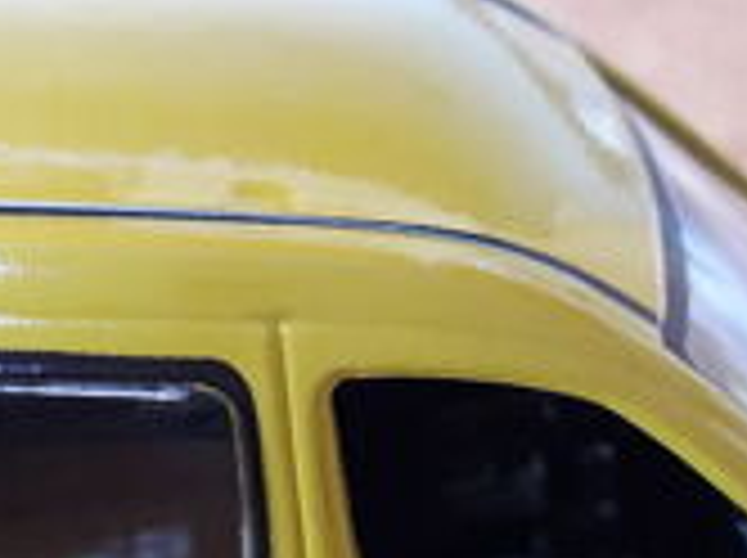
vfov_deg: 17.6
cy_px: 590
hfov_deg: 24.1
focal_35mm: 81
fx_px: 1745
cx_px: 333
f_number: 1.9
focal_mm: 3.7
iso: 250
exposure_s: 1/17
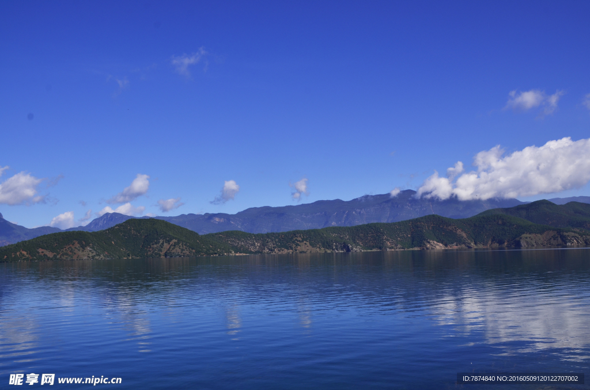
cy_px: 195
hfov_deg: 49.6
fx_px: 638
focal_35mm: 39
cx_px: 295
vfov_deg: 34.1
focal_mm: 26
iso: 100
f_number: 11
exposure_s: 1/400
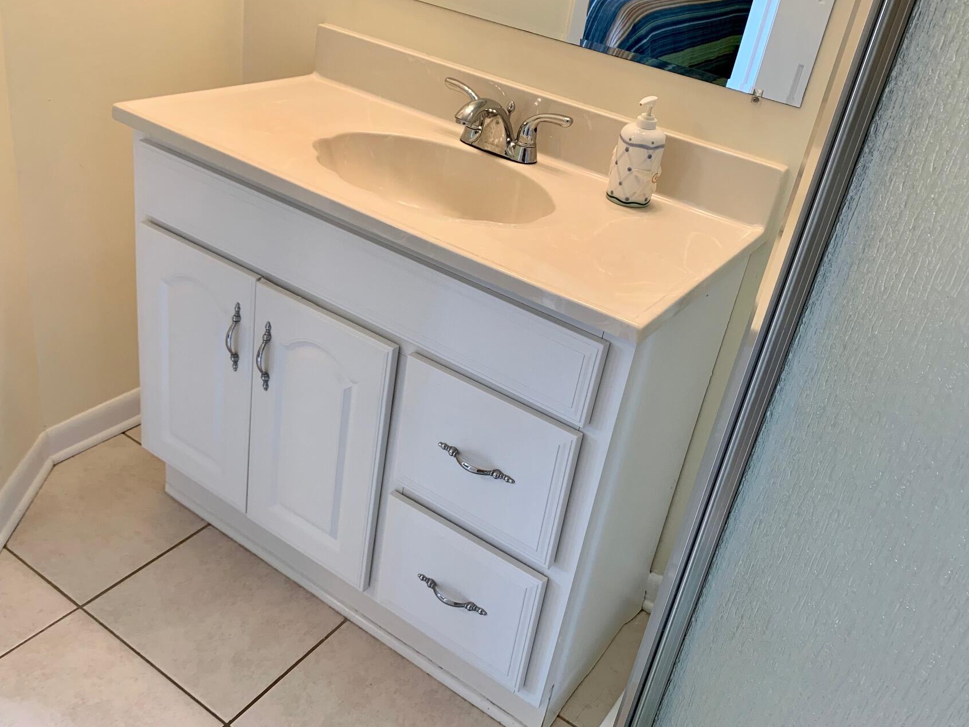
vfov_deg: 45.3
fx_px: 868
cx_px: 491
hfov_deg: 58.4
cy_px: 316
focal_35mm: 31
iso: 100
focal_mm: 4.25
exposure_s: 1/120
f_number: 1.8
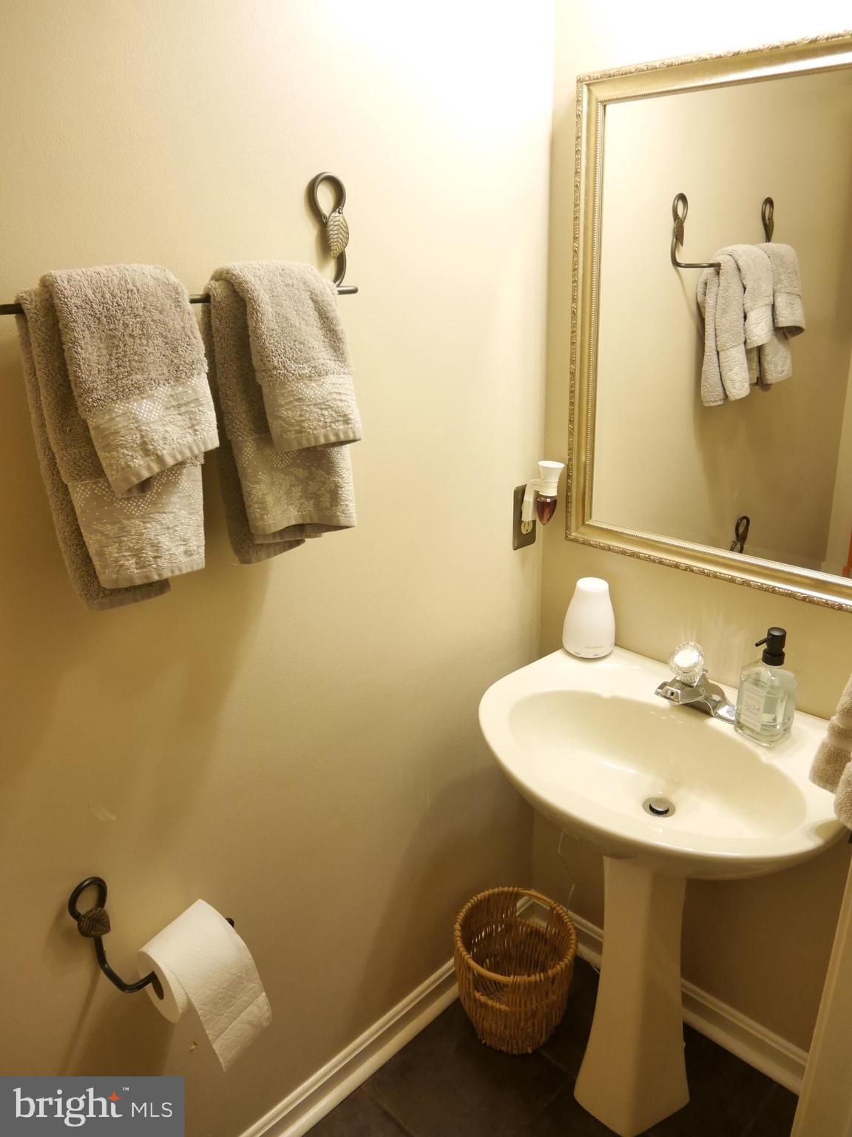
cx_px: 426
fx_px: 788
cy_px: 568
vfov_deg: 71.6
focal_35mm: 24
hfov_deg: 56.8
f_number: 3.5
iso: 1000
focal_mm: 12
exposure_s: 1/60
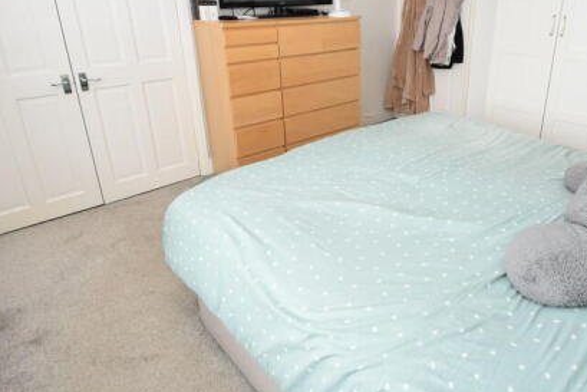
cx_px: 367
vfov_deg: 52.4
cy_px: 137
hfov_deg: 72.5
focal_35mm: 24
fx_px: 391
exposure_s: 1/125
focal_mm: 10
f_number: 5.6
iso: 800
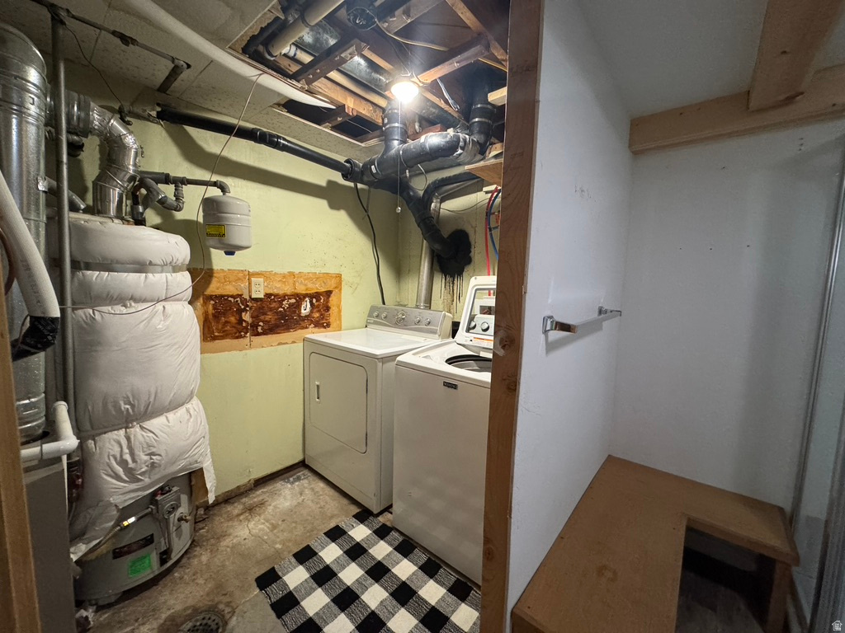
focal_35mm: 14
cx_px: 422
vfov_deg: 85.7
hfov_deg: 102.1
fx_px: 342
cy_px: 316
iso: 640
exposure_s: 1/60
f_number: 2.2
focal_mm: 2.22
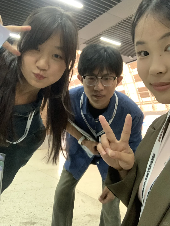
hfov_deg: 44.2
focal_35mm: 32
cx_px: 85
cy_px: 113
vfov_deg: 56.8
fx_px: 210
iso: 640
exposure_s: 1/20
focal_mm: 2.87
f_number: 2.2
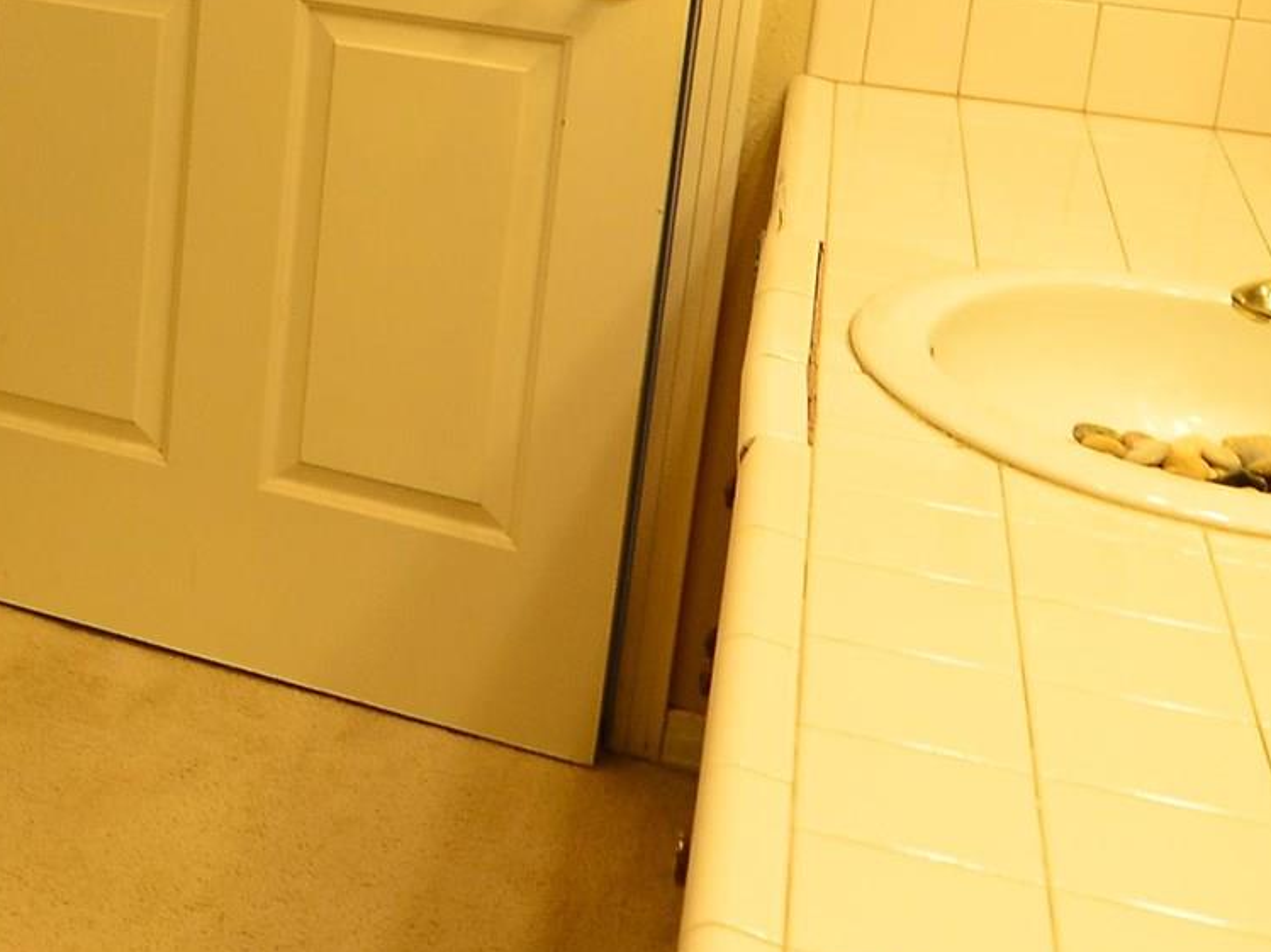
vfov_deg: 21.7
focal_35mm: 65
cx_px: -400
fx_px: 2384
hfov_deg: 25.5
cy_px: -17
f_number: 4
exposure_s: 1/40
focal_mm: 11
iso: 400
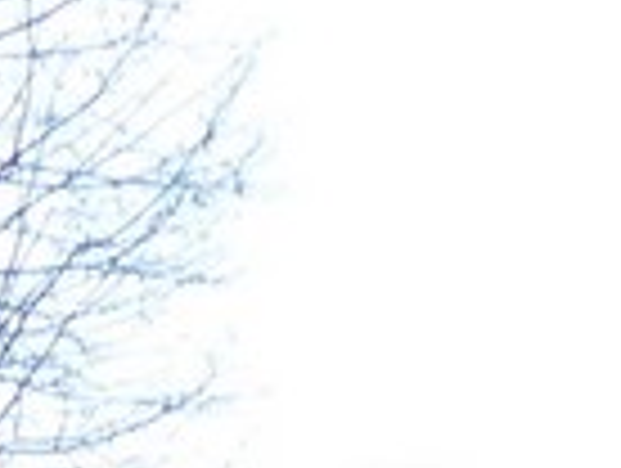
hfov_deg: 4.6
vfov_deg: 3.4
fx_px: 7602
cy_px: 1492
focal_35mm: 423
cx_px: -450
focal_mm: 11.6
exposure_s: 1/160
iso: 400
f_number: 4.5
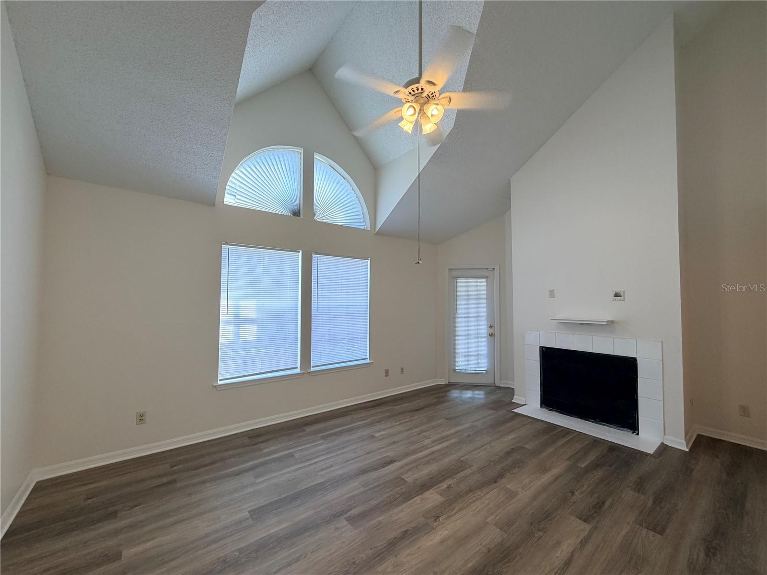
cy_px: 288
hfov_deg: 102.1
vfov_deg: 85.7
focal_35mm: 14
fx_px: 310
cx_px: 384
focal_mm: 2.22
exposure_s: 1/120
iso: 160
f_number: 2.2
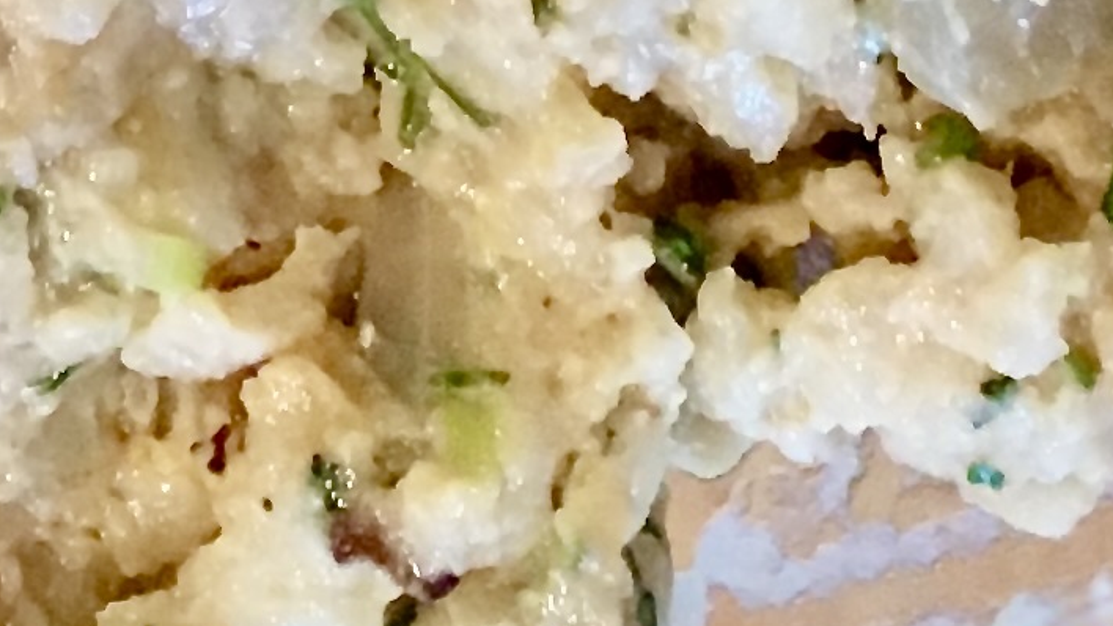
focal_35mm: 180
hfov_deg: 11.9
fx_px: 5311
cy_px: -1592
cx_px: 250
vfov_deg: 6.0
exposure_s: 1/17
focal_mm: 4.15
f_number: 2.2
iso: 200
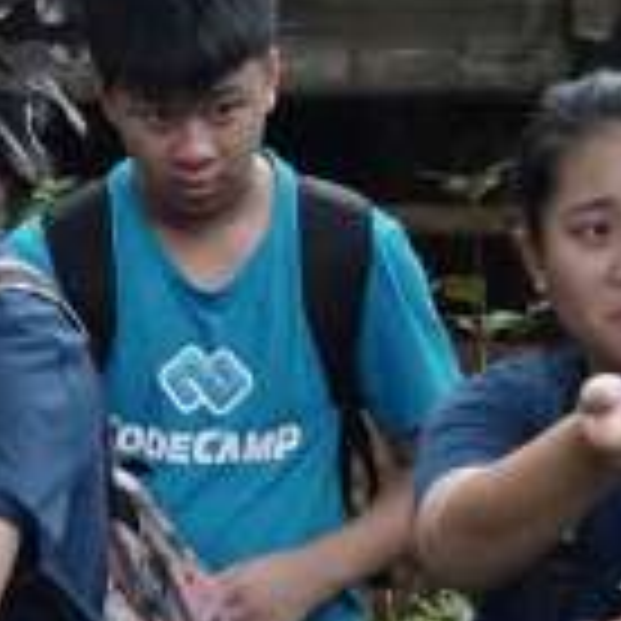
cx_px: 126
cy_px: 637
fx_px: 4790
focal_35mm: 236
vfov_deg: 7.4
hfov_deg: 7.4
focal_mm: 48
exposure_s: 1/200
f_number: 4
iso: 8000
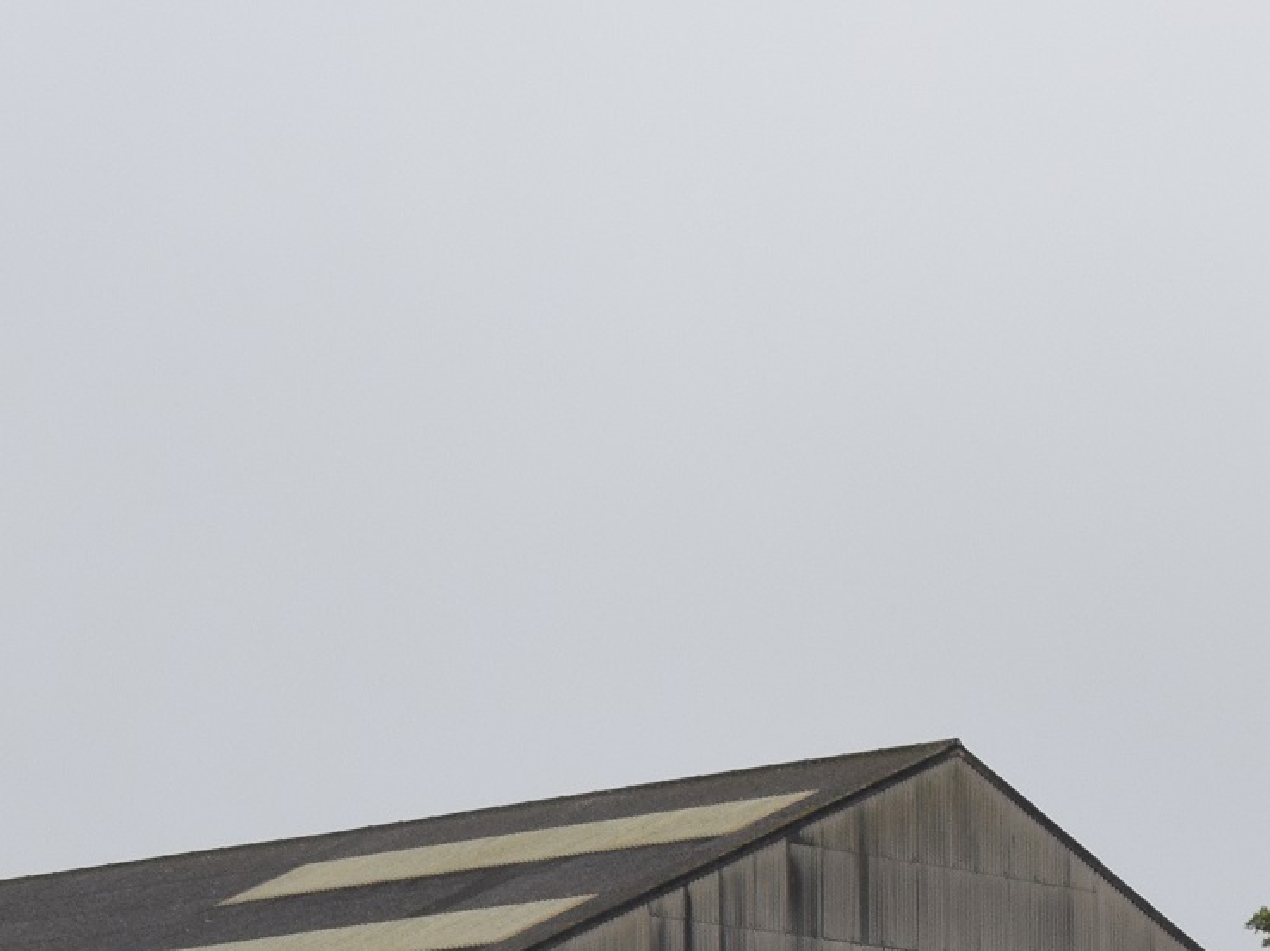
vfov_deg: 10.9
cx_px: 270
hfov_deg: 15.2
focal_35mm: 129
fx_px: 4731
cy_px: 1553
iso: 400
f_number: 8
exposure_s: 1/250
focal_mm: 22
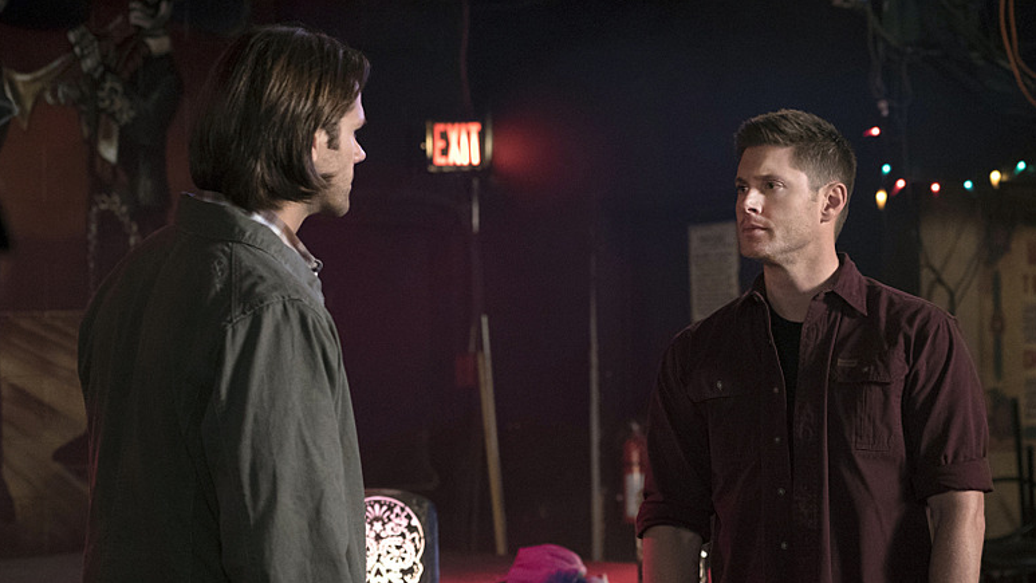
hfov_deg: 23.2
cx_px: 516
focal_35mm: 92
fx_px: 2528
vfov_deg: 13.2
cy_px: 344
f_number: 4.5
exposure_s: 1/200
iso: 8000
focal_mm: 87
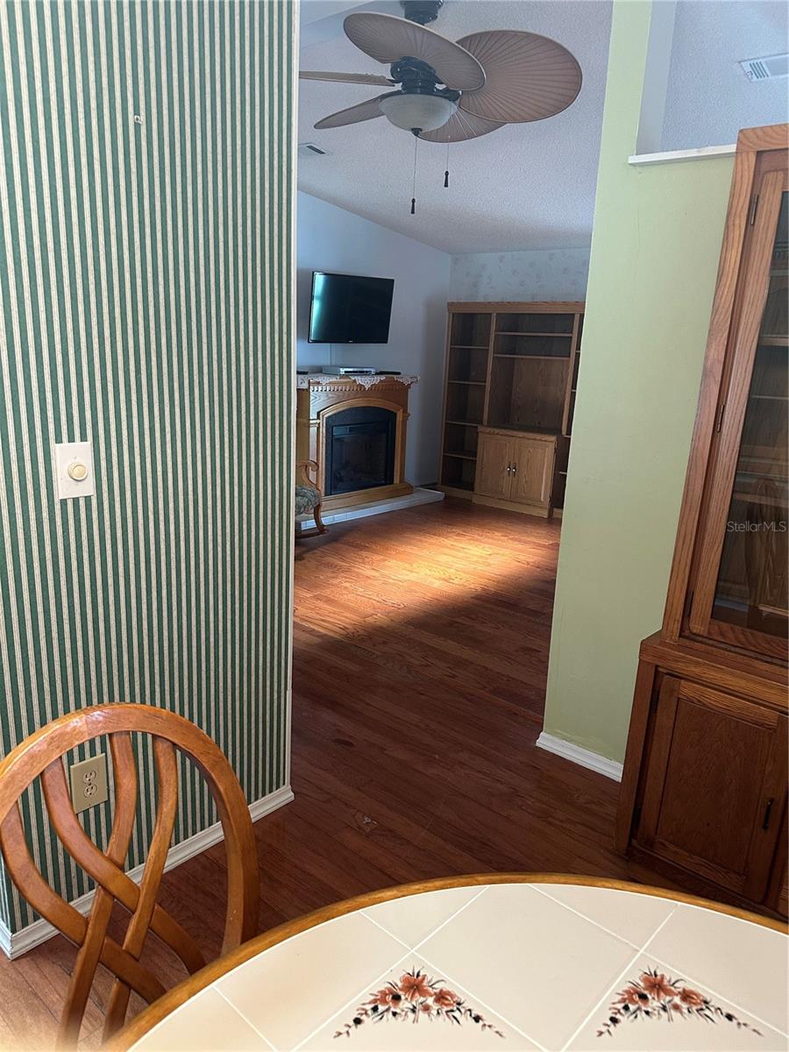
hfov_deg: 56.8
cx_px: 394
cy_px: 526
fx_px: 729
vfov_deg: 71.6
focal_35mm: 24
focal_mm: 6.86
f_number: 1.78
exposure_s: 1/60
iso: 250
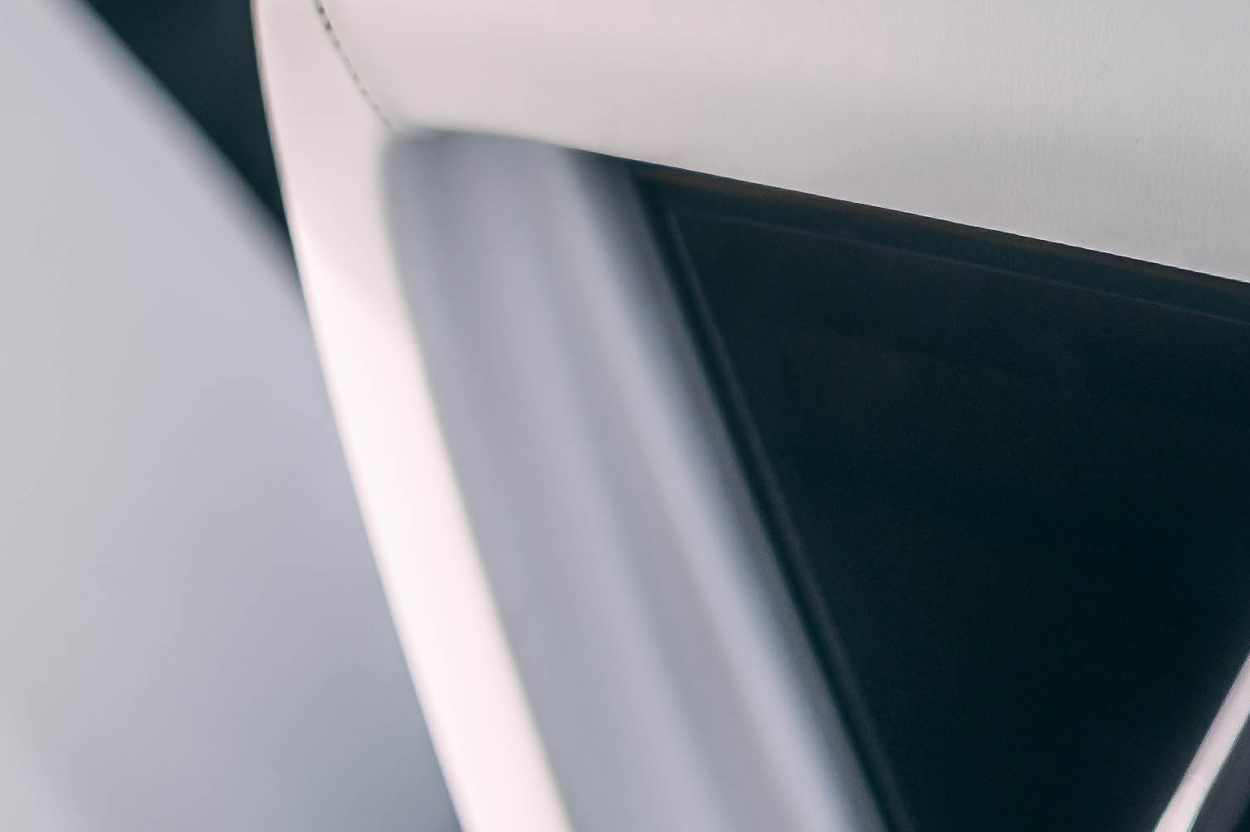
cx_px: 1103
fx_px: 9370
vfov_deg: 4.9
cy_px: 2168
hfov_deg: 7.6
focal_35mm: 270
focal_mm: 43
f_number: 2.5
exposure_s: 1/60
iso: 50
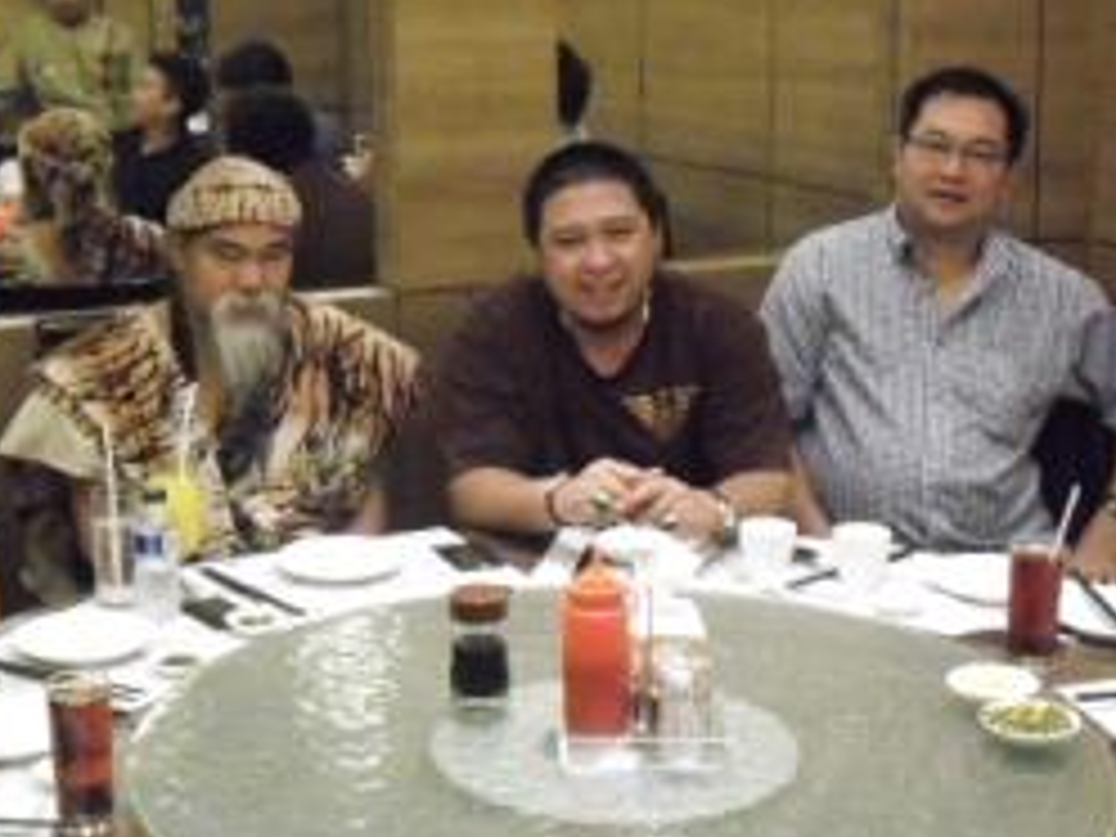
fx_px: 2096
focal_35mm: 65
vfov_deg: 22.5
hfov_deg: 29.4
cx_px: 292
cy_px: 310
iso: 800
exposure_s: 1/40
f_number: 3.1
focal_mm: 6.3
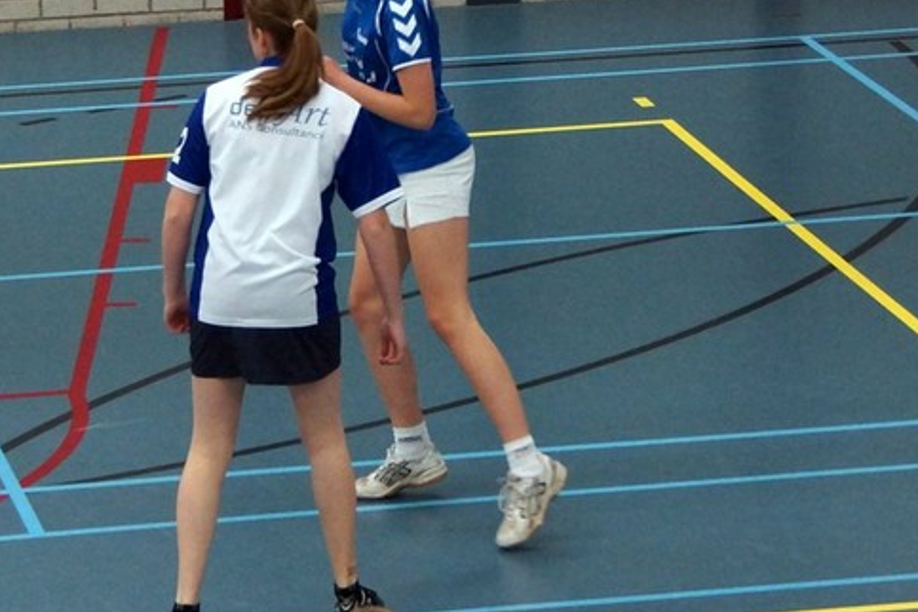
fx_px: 4464
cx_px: 131
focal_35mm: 175
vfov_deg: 7.8
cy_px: 335
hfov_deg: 11.7
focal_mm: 55
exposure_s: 1/160
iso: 1250
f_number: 5
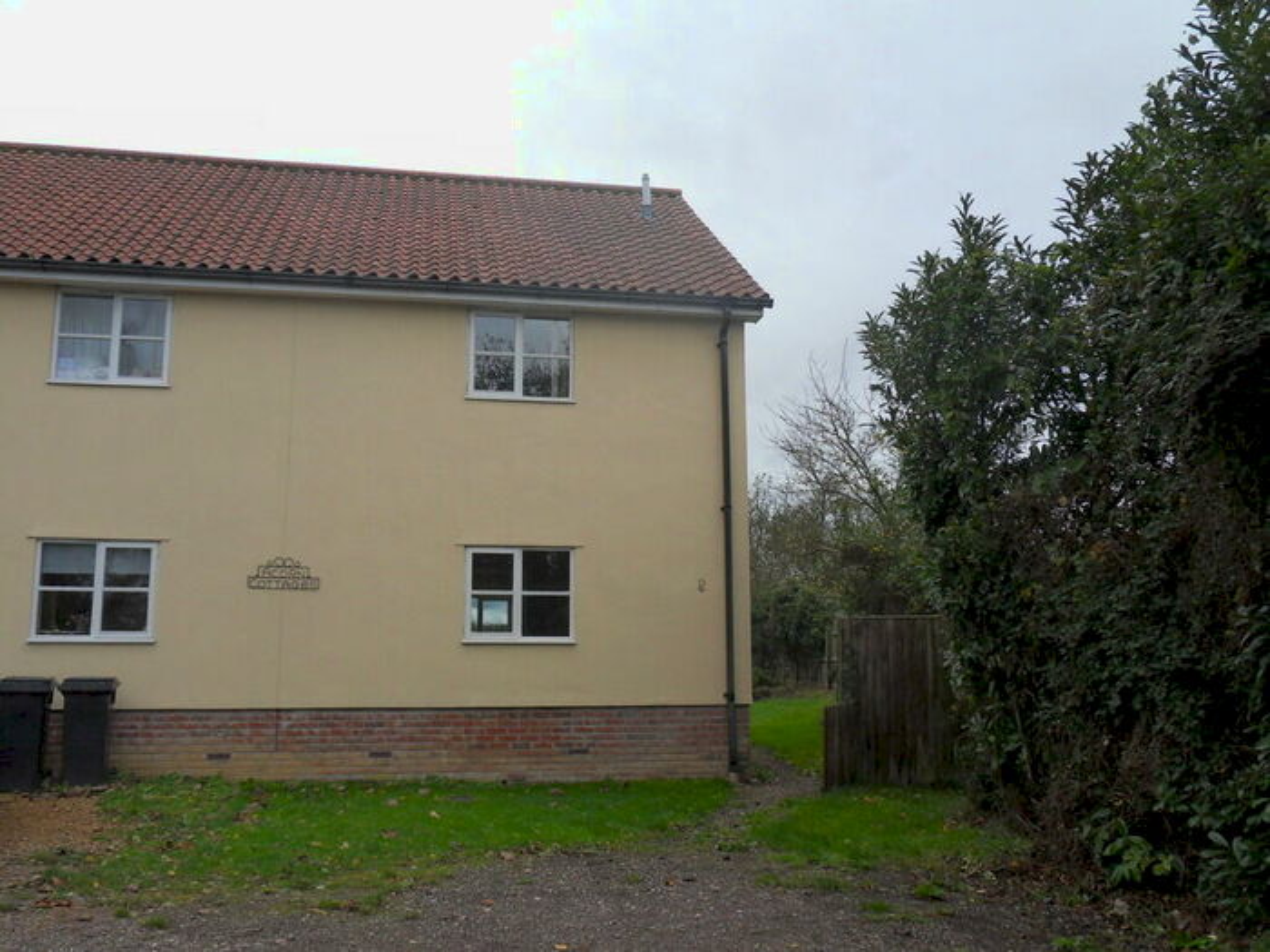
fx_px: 1174
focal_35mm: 32
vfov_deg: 44.2
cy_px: 476
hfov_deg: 56.8
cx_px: 635
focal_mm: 5.6
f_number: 8.2
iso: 80
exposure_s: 1/90
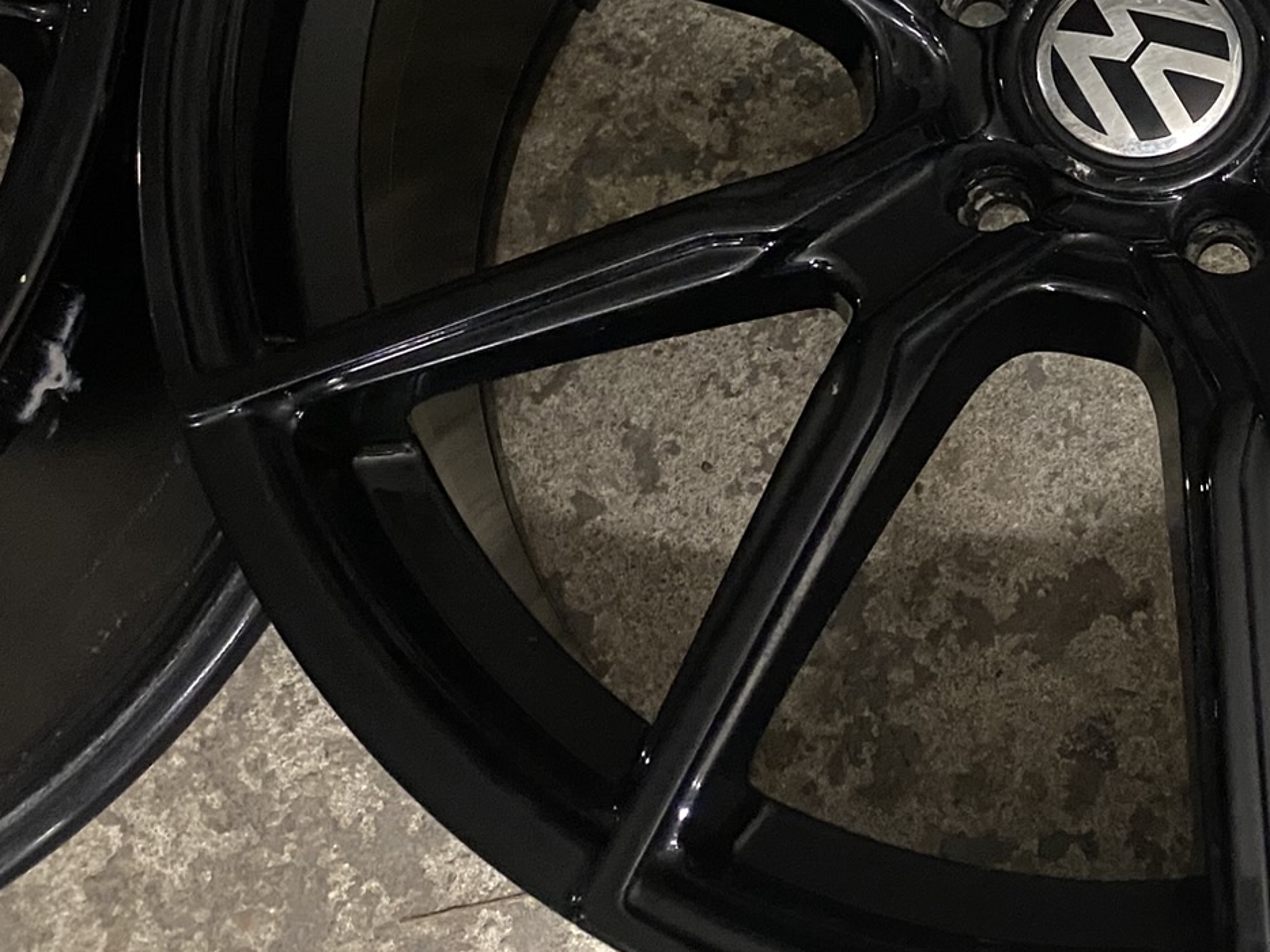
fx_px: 2092
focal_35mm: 57
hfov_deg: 31.7
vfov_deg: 25.0
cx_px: 1209
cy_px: 132
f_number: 1.8
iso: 800
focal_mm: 4.25
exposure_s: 1/25
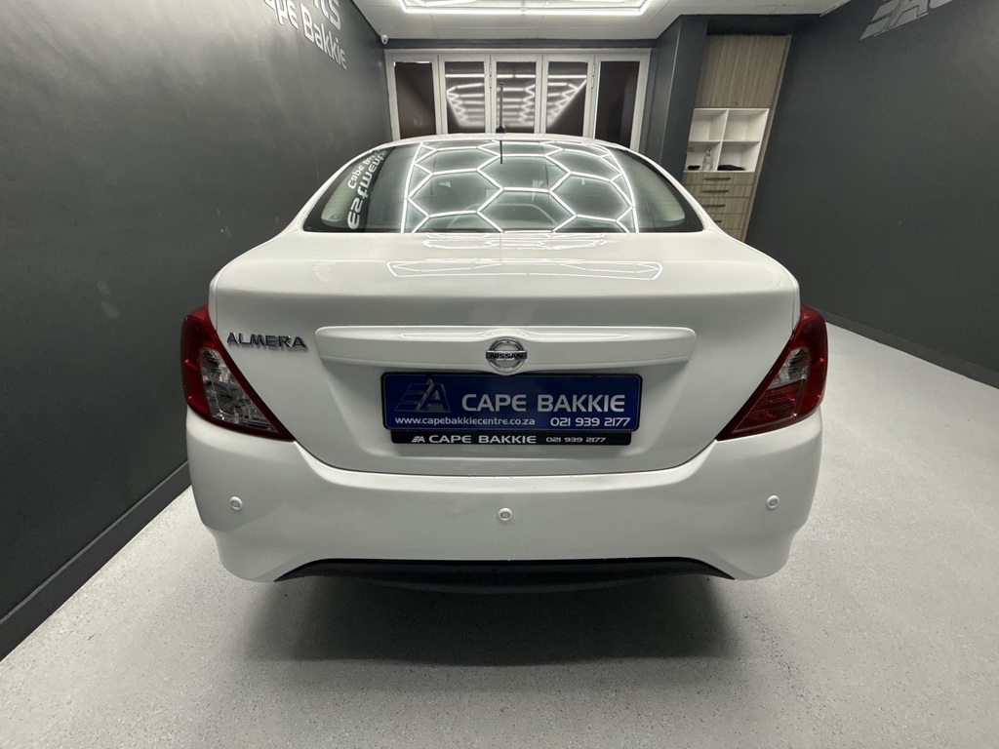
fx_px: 404
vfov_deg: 85.7
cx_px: 500
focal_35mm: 14
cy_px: 374
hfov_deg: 102.1
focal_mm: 2.22
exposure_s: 1/100
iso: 125
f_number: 2.2
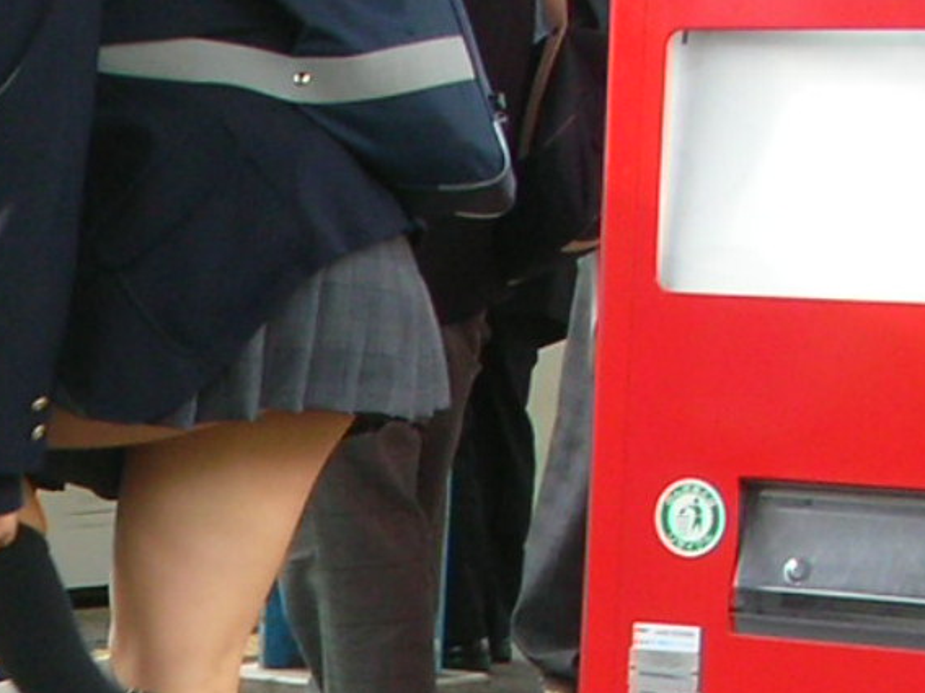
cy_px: 453
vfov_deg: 18.6
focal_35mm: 79
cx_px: 5
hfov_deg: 23.7
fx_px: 2111
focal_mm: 5.8
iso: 50
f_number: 3
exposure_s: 1/41.8
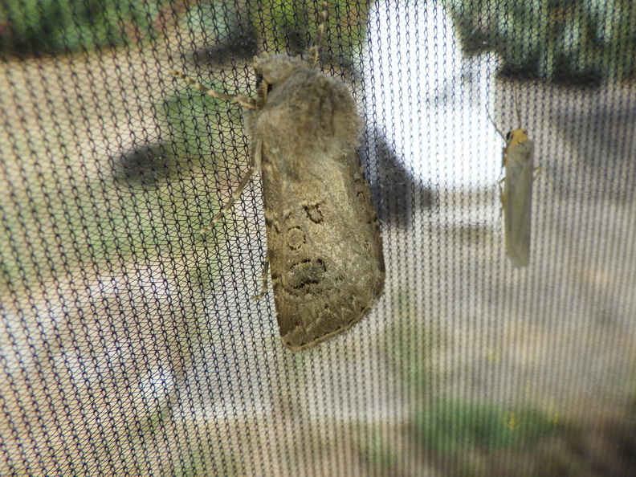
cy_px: 238
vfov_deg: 41.8
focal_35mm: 34
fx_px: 625
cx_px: 318
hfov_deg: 54.0
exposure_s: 1/640
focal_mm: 6.1
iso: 250
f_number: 4.6
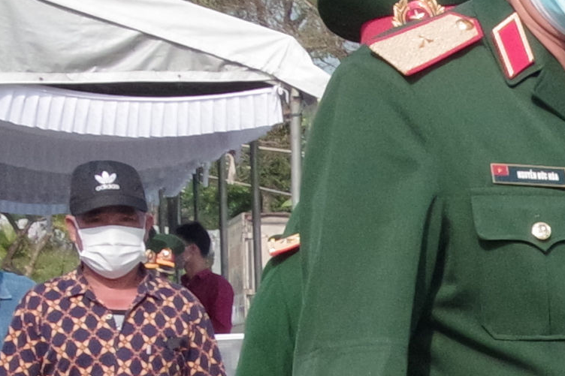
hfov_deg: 5.9
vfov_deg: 4.1
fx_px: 5256
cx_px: 1417
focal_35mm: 335
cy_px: 670
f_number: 10
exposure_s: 1/1250
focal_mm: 28
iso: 1600
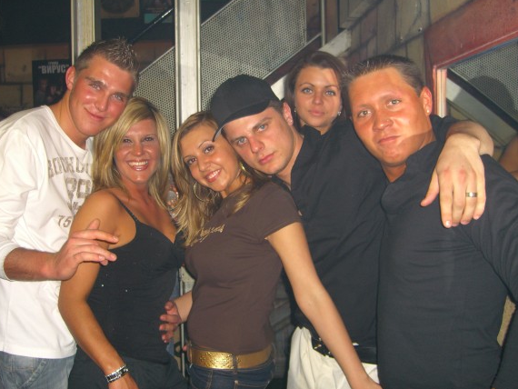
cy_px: 185
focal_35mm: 40
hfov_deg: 46.8
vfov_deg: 36.0
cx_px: 246
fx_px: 599
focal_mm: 7.9
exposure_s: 1/60
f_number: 2.8
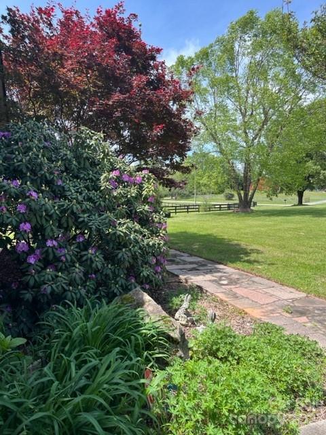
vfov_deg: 67.3
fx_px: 326
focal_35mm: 26
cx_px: 163
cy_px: 218
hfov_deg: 53.1
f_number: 1.6
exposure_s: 1/1422
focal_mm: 5.1
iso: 50
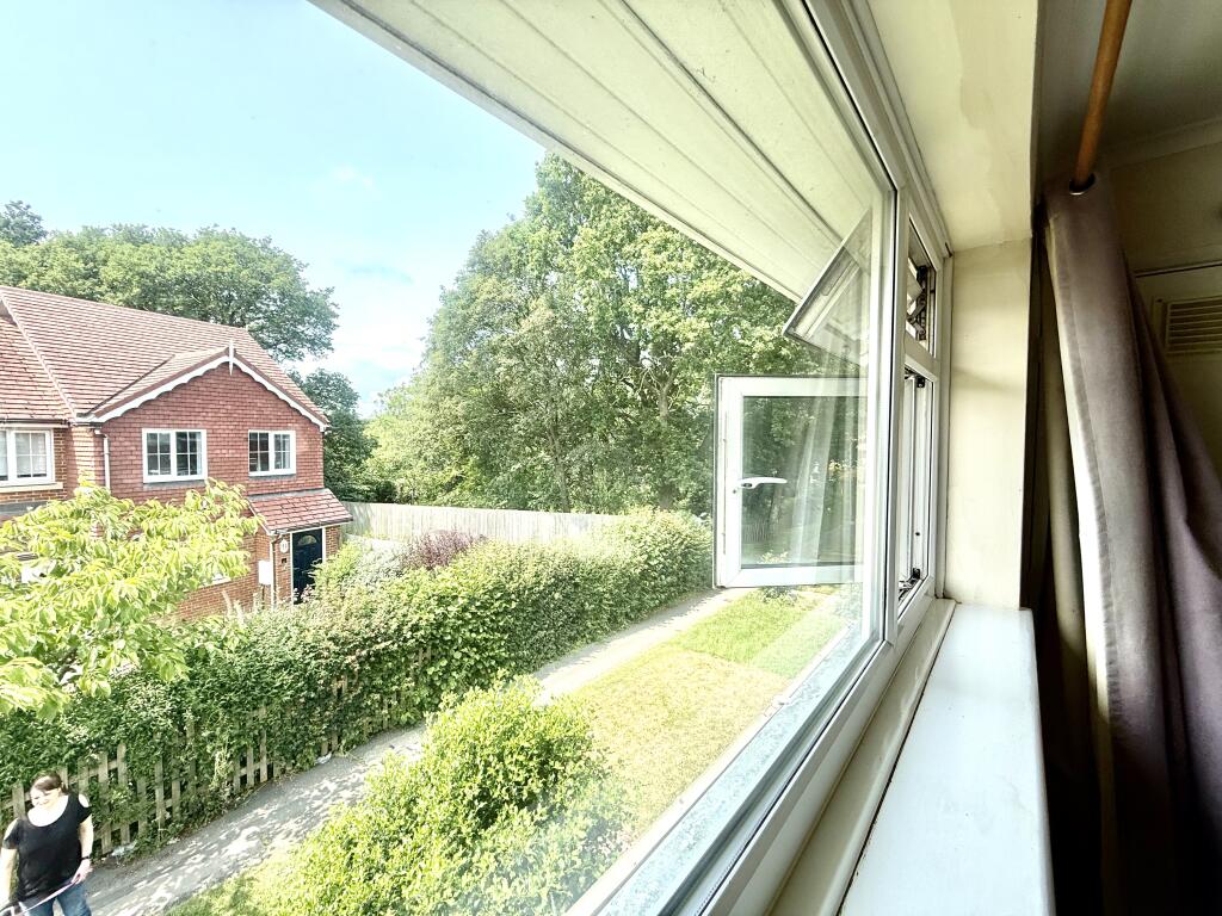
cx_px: 611
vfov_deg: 85.7
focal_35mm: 14
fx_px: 494
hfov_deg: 102.1
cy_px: 458
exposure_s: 1/613
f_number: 2.2
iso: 64
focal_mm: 2.22
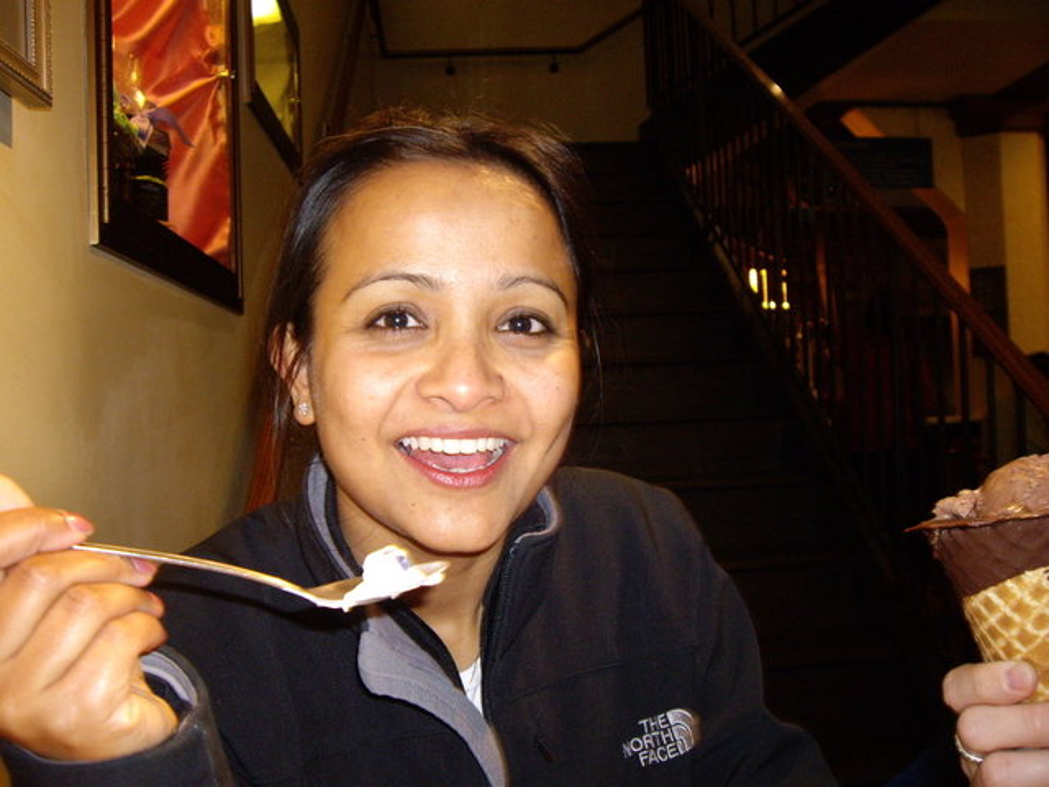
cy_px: 394
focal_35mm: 38
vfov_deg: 37.7
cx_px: 524
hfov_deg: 49.0
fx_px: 1152
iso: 200
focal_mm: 6.2
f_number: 2.7
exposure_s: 1/40
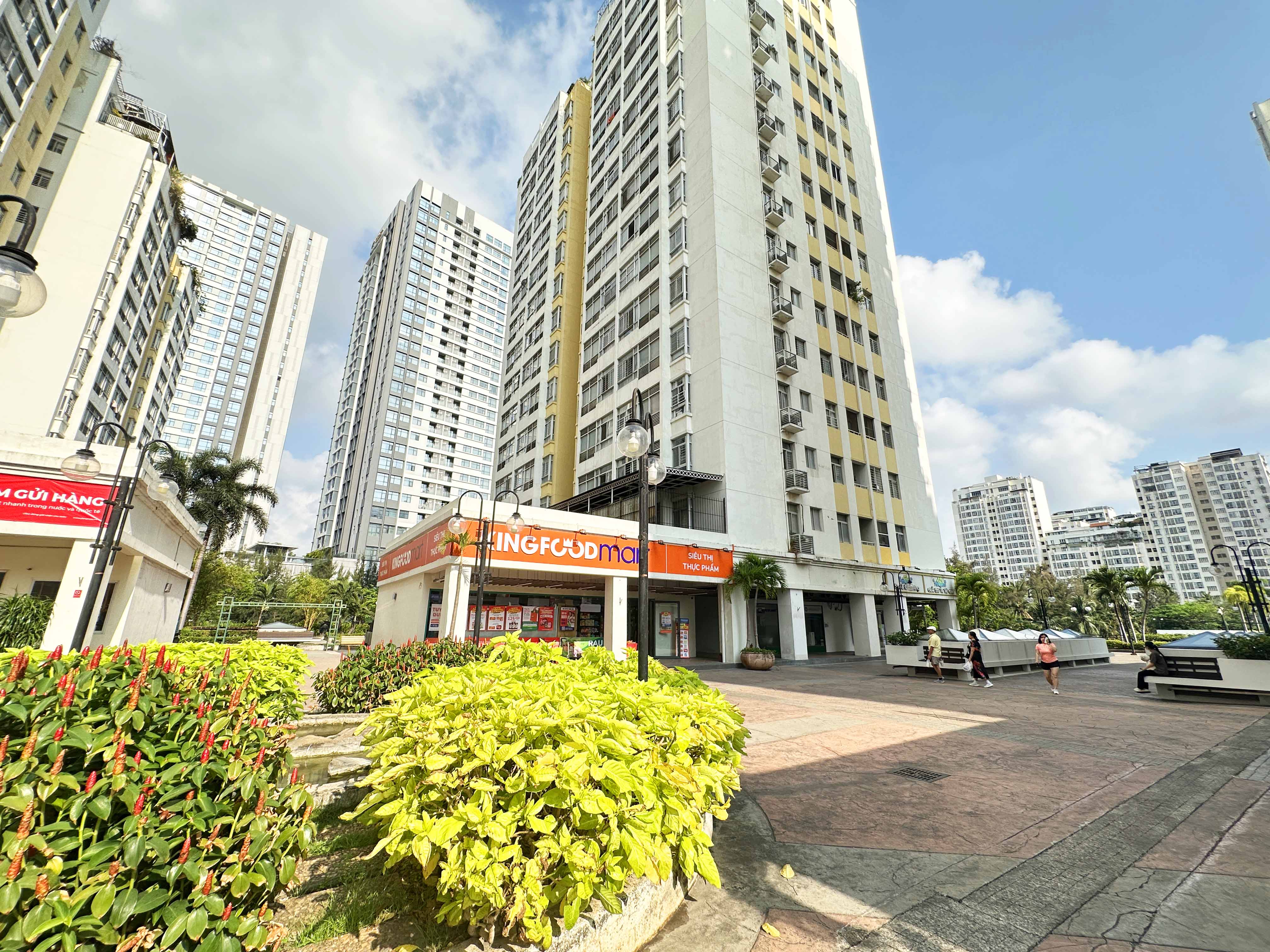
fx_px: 514
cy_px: 476
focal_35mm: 14
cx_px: 635
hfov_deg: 102.1
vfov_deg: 85.7
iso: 50
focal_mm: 2.22
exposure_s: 1/955
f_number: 2.2
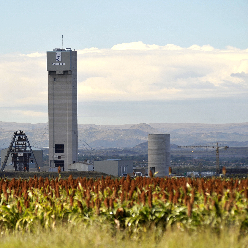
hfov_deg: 8.0
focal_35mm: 218
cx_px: 64
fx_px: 1767
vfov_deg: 8.0
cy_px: 124
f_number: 5
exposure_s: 1/1600
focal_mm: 170
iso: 400
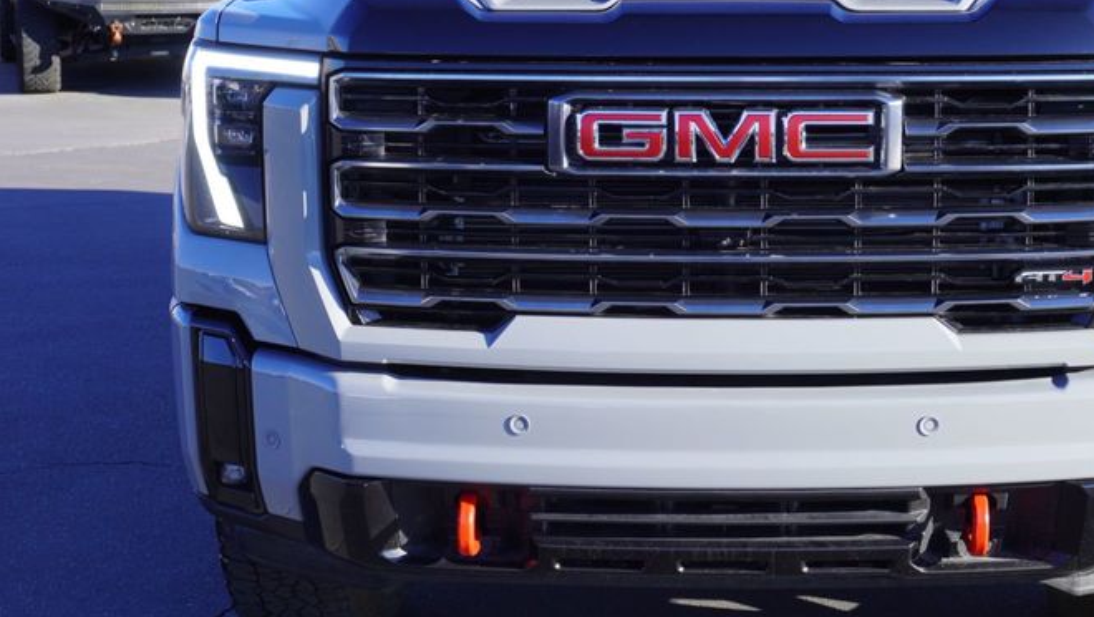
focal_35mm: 66
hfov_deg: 31.8
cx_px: 686
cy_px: 206
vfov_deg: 18.3
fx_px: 1910
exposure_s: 1/100
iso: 100
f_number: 7.1
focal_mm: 27
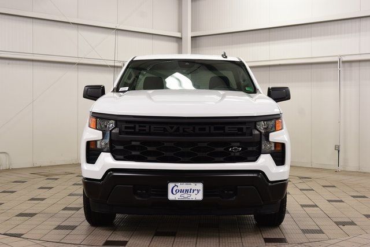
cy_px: 124
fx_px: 555
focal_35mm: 54
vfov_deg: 25.1
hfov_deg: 36.9
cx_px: 185
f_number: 7.1
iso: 500
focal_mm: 36
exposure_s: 1/30
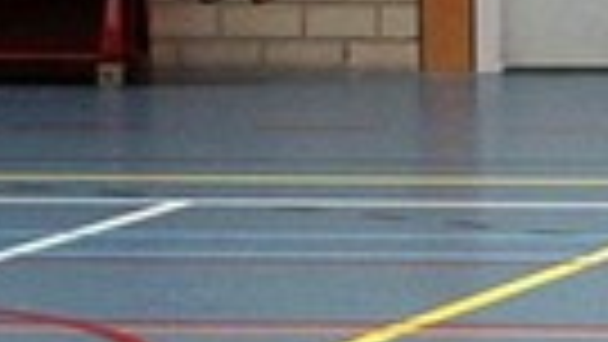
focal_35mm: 595
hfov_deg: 3.6
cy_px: 58
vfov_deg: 2.0
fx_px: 9594
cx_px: 1338
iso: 640
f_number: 2.8
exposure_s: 1/160
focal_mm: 50
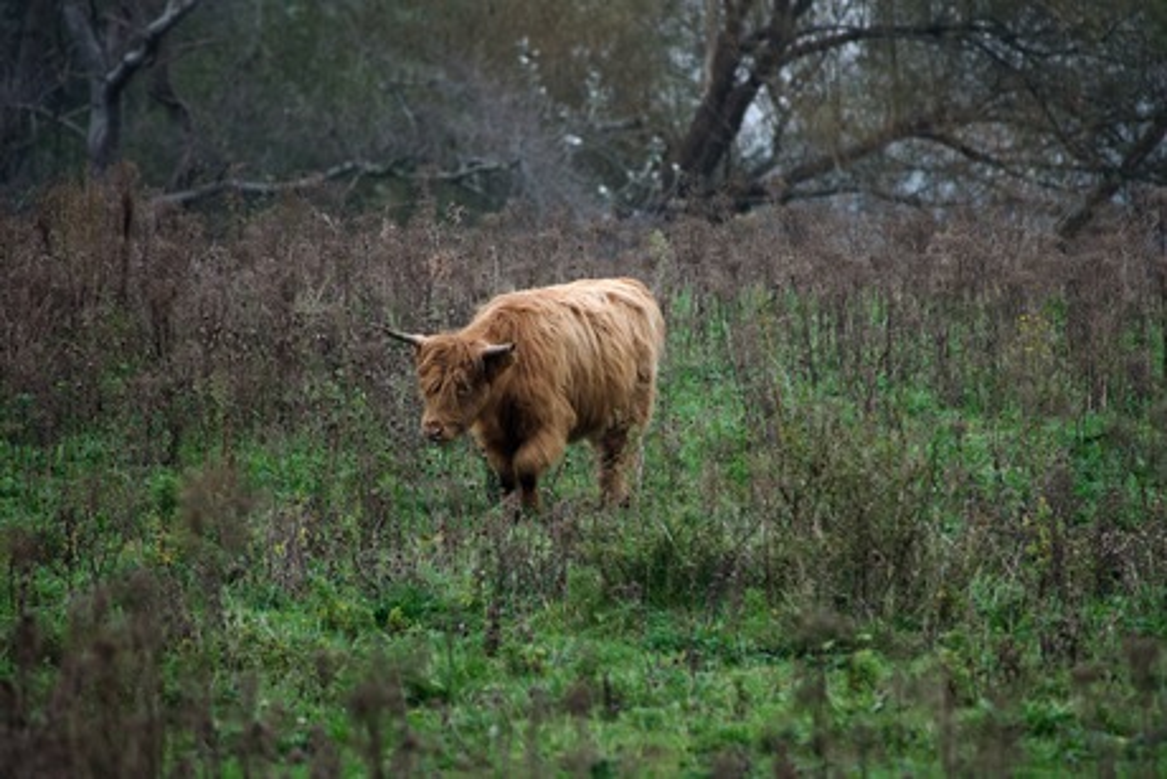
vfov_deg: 2.3
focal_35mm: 600
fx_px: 19455
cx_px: 584
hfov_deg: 3.4
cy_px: 390
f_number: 4
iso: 250
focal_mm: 220
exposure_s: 1/160
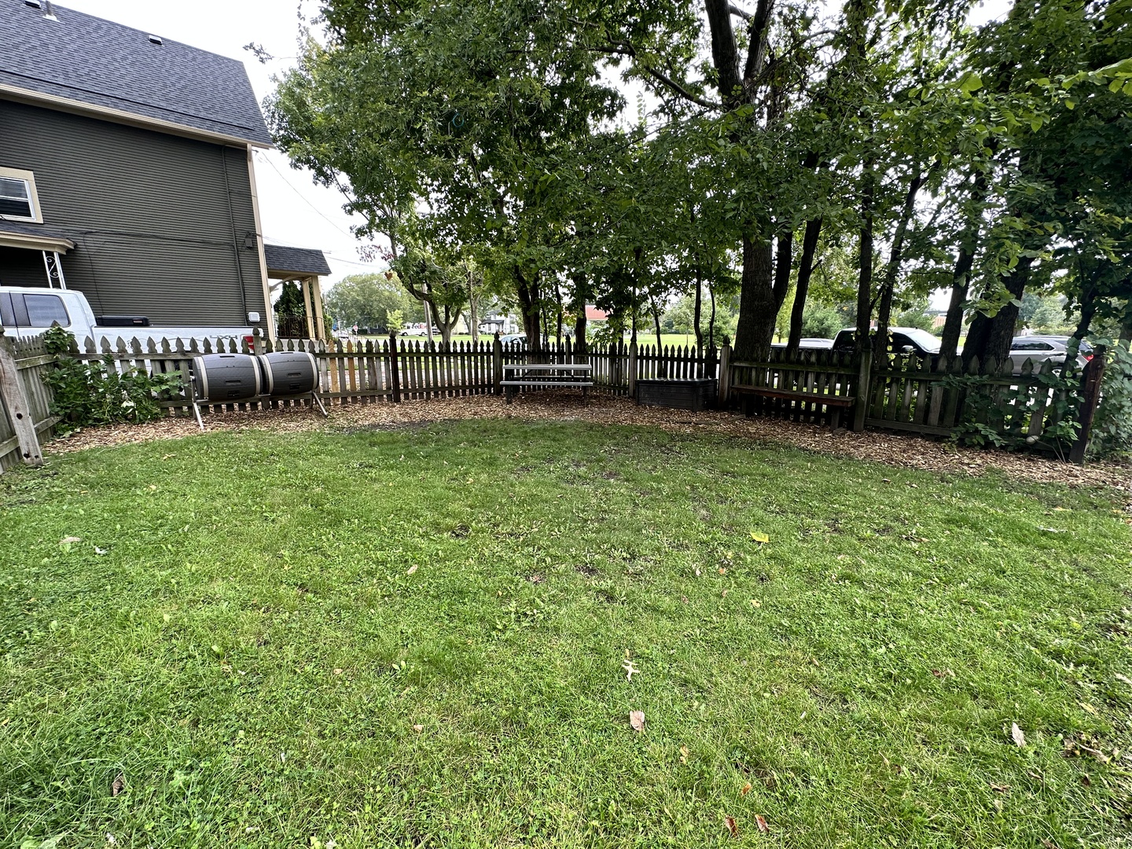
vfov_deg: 85.7
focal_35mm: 14
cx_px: 566
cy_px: 424
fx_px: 458
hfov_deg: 102.1
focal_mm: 2.22
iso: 40
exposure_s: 1/213
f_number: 2.2
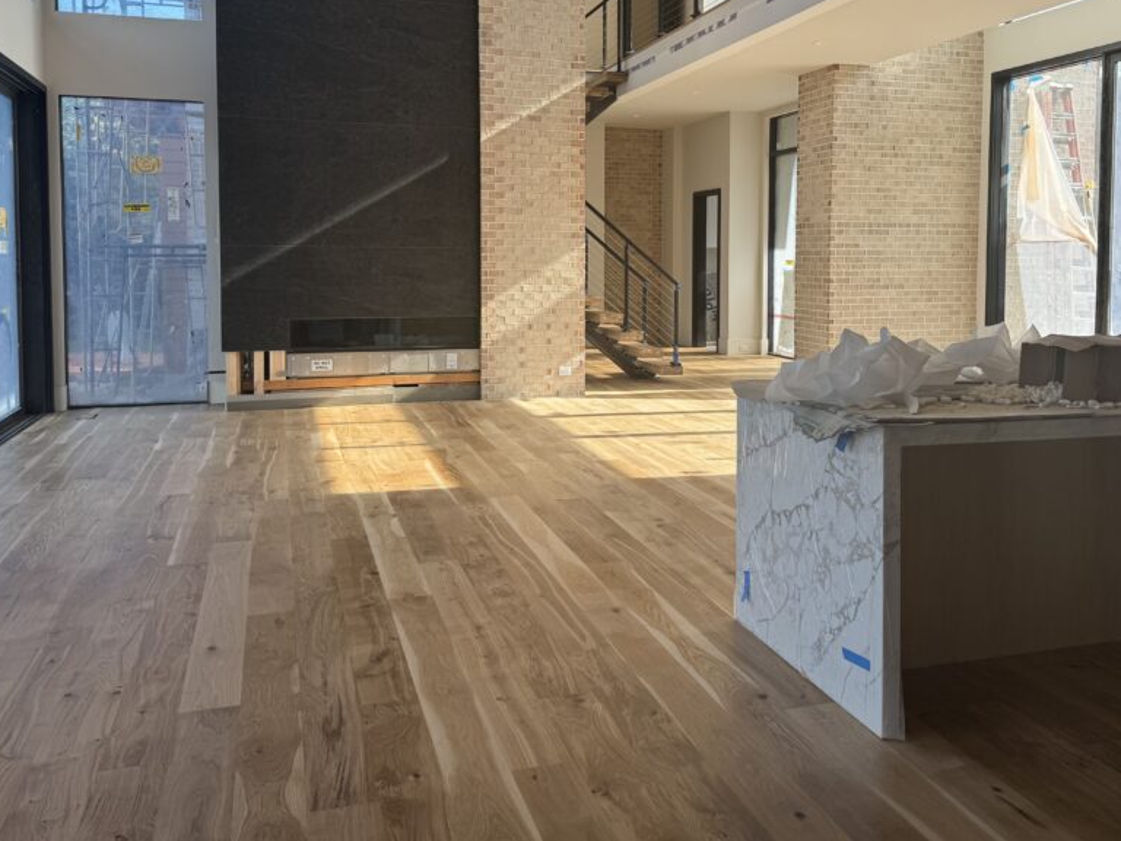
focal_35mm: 32
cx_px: 636
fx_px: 1036
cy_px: 305
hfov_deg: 56.6
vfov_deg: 43.7
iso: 80
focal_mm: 6.76
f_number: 1.78
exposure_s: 1/535
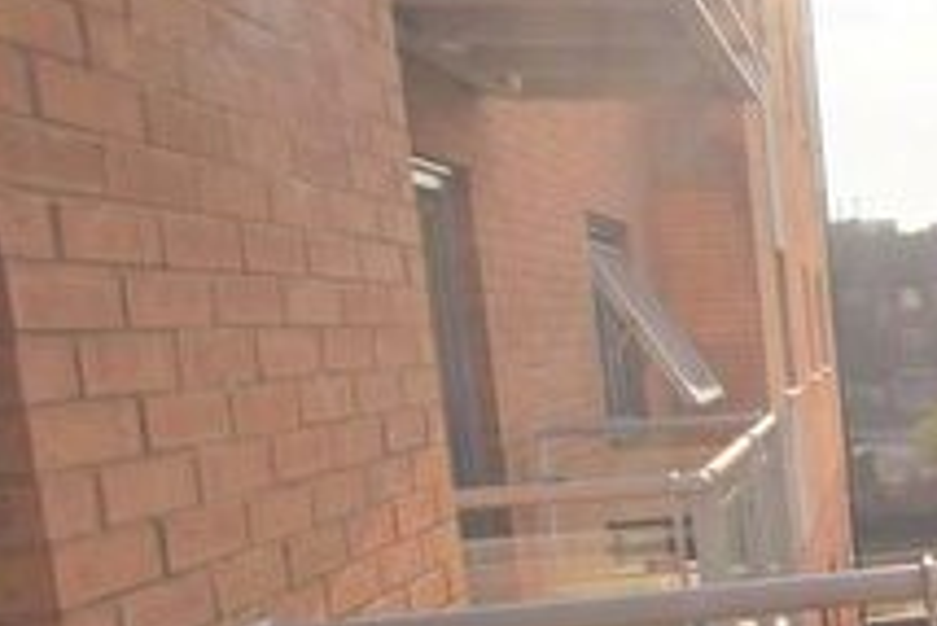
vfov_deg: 27.2
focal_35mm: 49
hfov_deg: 27.9
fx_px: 1276
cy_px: 475
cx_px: 1388
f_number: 11
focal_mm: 10
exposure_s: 1/200
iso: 100
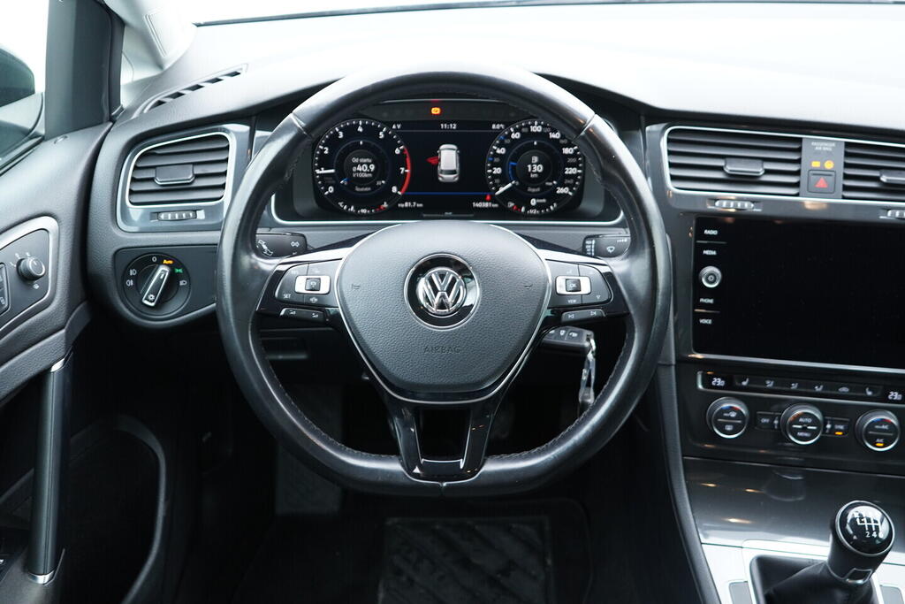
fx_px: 905
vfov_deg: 36.9
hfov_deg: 53.1
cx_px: 452
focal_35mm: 36
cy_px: 302
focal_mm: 24
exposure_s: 1/40
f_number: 2.8
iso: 640
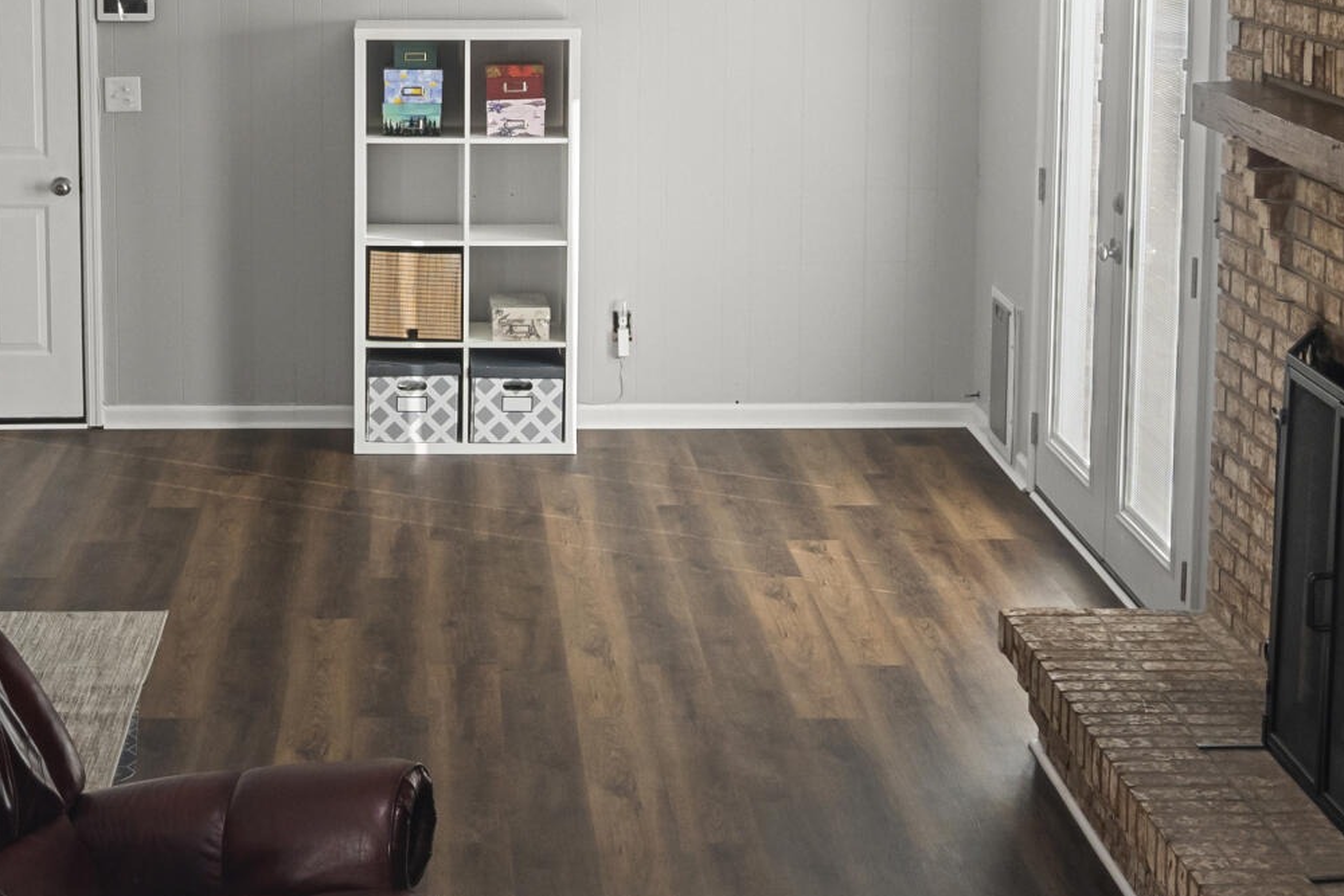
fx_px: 2688
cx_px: 417
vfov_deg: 18.7
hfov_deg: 27.8
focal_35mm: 72
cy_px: 153
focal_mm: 16
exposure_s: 1/8
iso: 400
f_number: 7.1
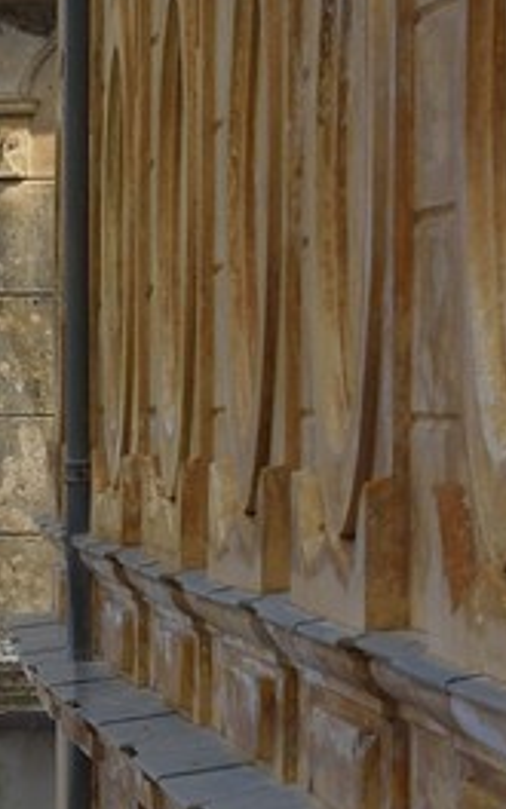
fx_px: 7502
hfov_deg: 3.8
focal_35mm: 340
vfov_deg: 6.2
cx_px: -874
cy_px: 699
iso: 200
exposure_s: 1/250
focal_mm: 55
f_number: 11
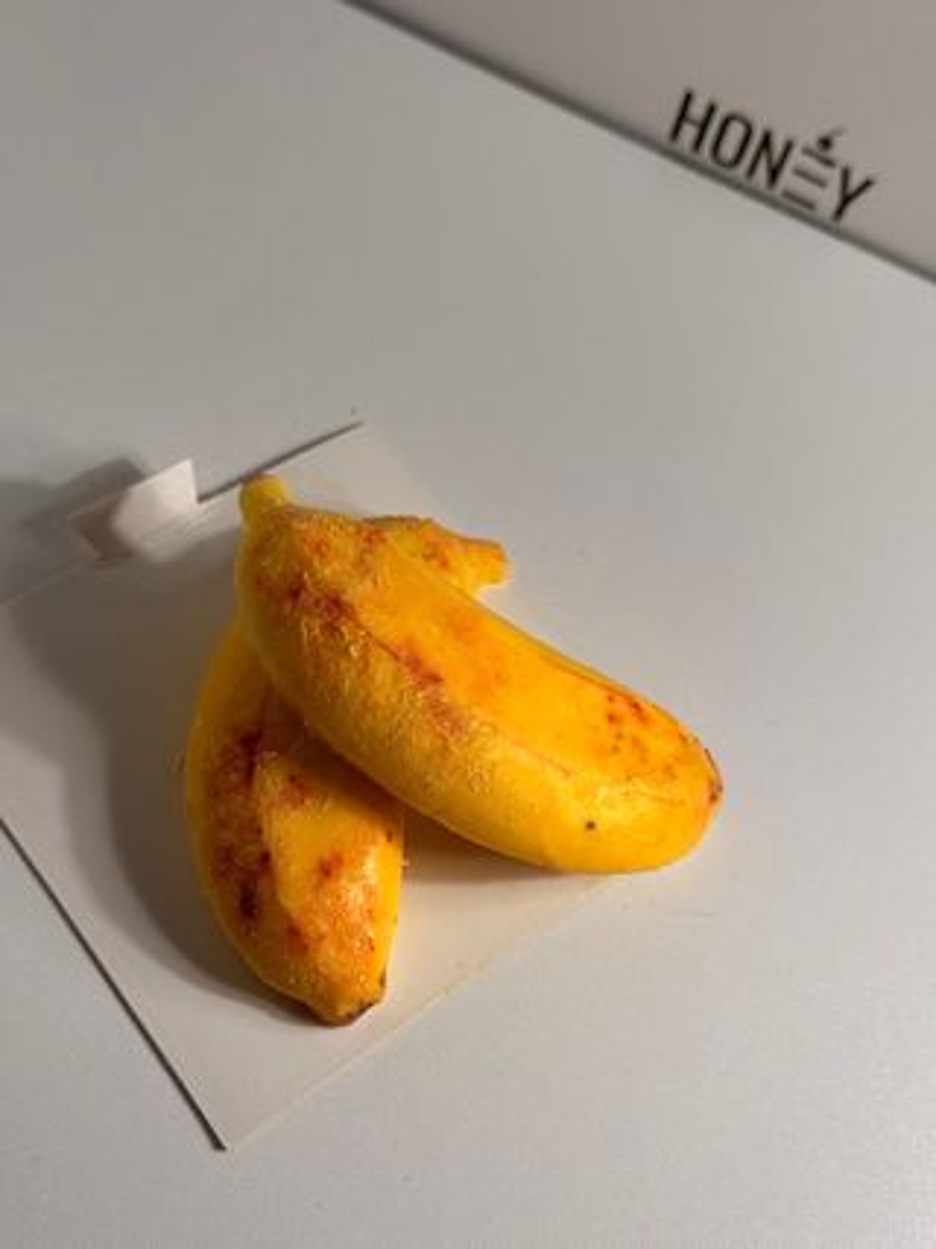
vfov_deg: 39.7
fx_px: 1731
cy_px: 624
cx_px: 468
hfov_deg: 30.3
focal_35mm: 48
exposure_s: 1/6536
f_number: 1.78
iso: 80
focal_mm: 6.76
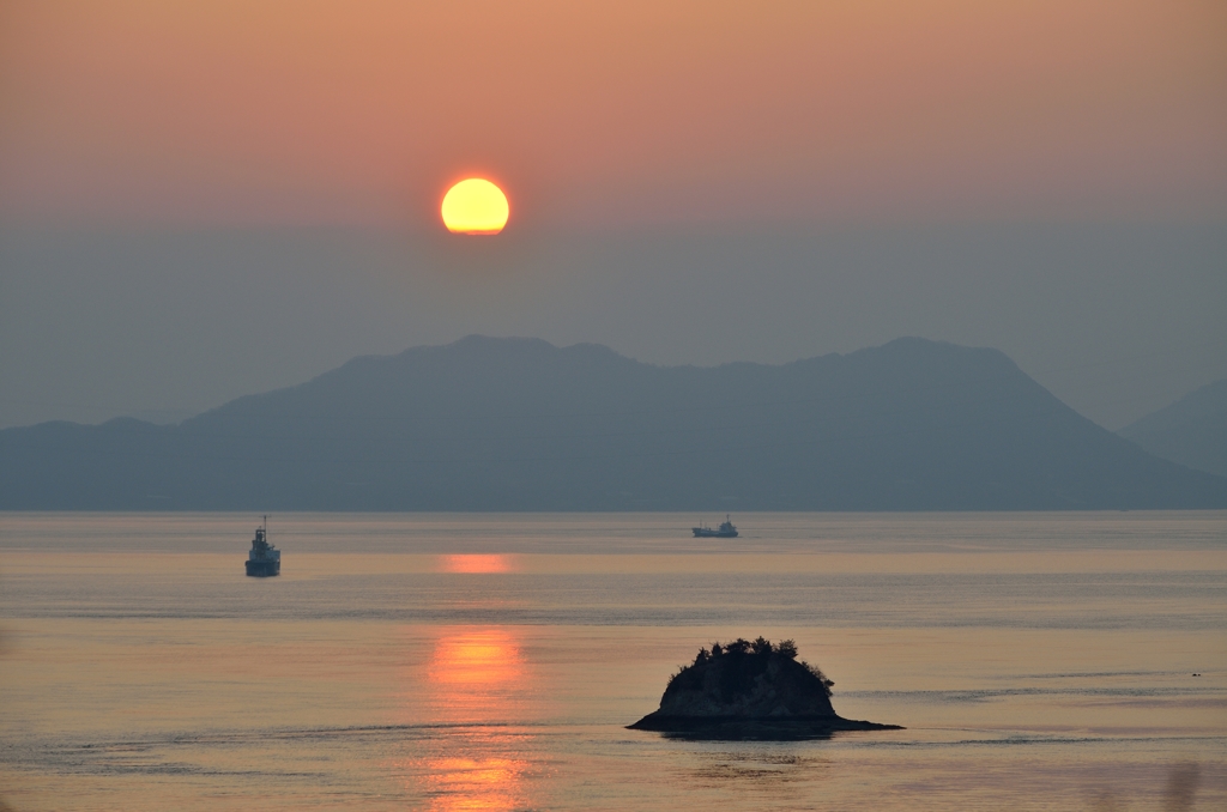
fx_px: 6632
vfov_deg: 7.0
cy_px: 406
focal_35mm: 195
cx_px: 614
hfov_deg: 10.6
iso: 100
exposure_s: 1/250
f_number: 7.1
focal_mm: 130
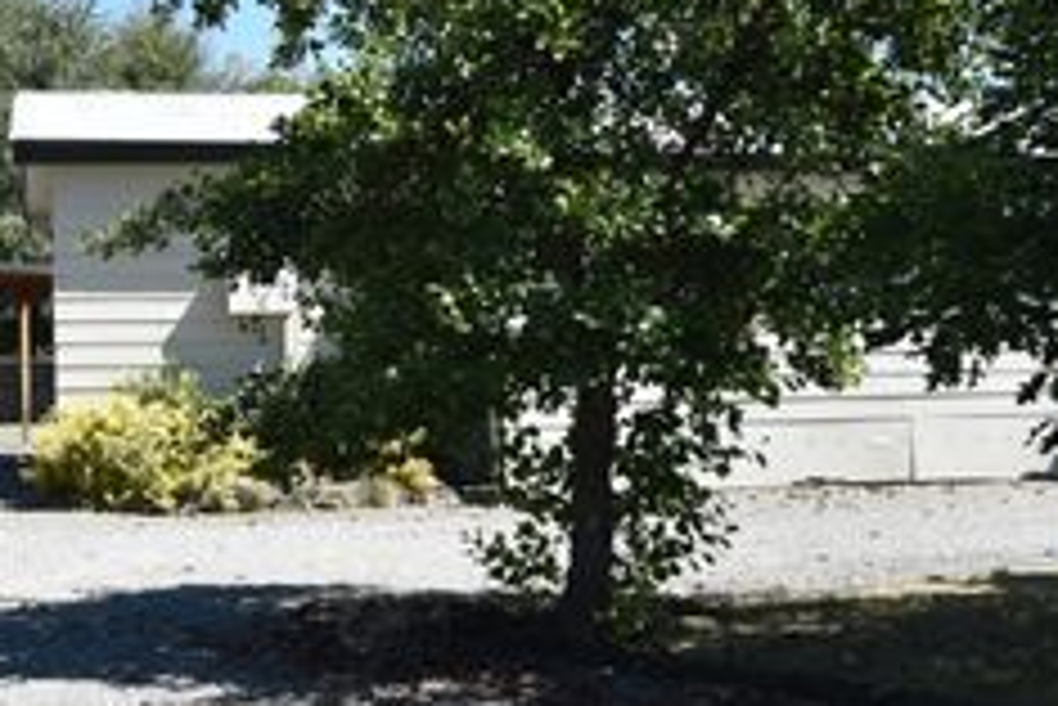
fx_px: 1853
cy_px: 344
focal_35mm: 63
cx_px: 446
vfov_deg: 21.6
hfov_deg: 31.8
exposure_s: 1/320
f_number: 9
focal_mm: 21
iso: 200
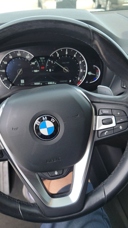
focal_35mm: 35
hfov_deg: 33.4
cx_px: 43
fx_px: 211
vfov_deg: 56.6
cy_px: 114
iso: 50
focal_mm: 6.7
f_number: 1.8
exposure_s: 1/125
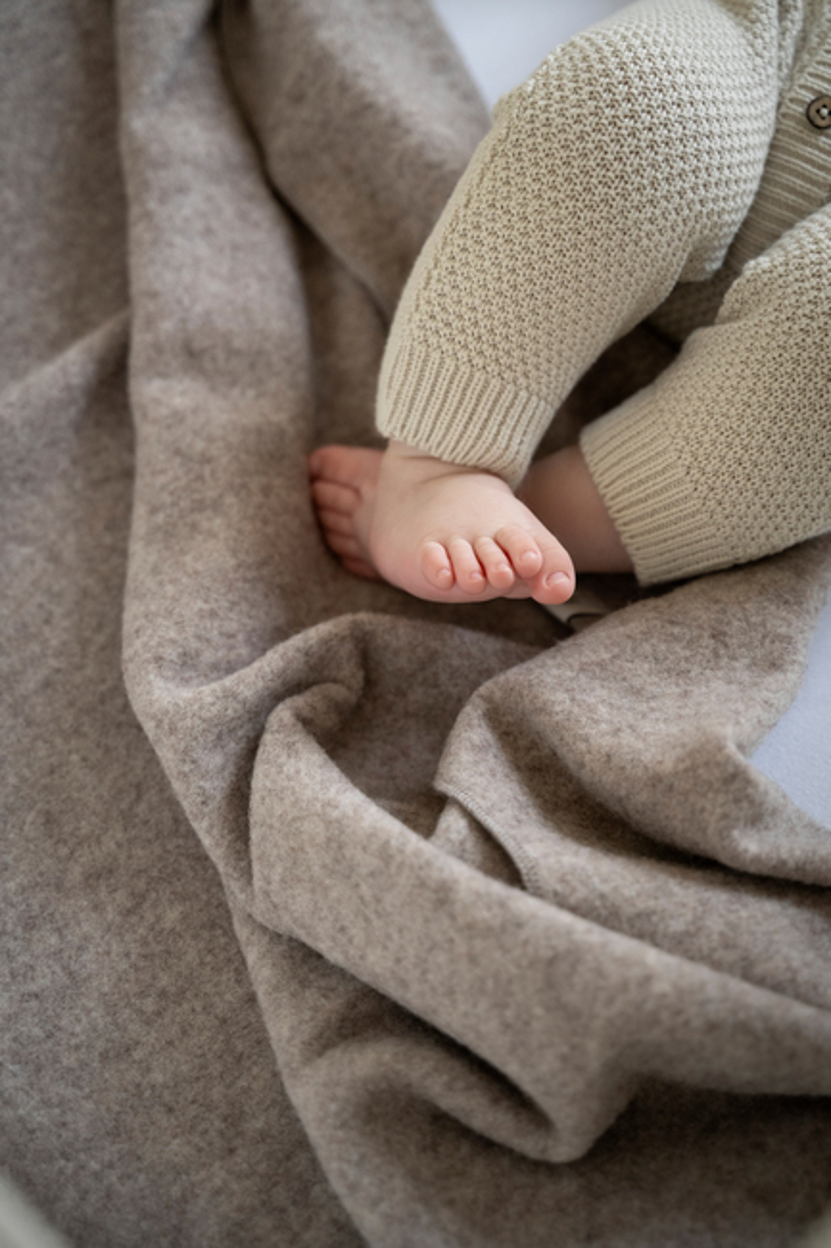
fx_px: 2044
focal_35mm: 59
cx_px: 416
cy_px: 624
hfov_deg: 23.0
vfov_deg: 33.9
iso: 640
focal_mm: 59
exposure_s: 1/160
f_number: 2.8
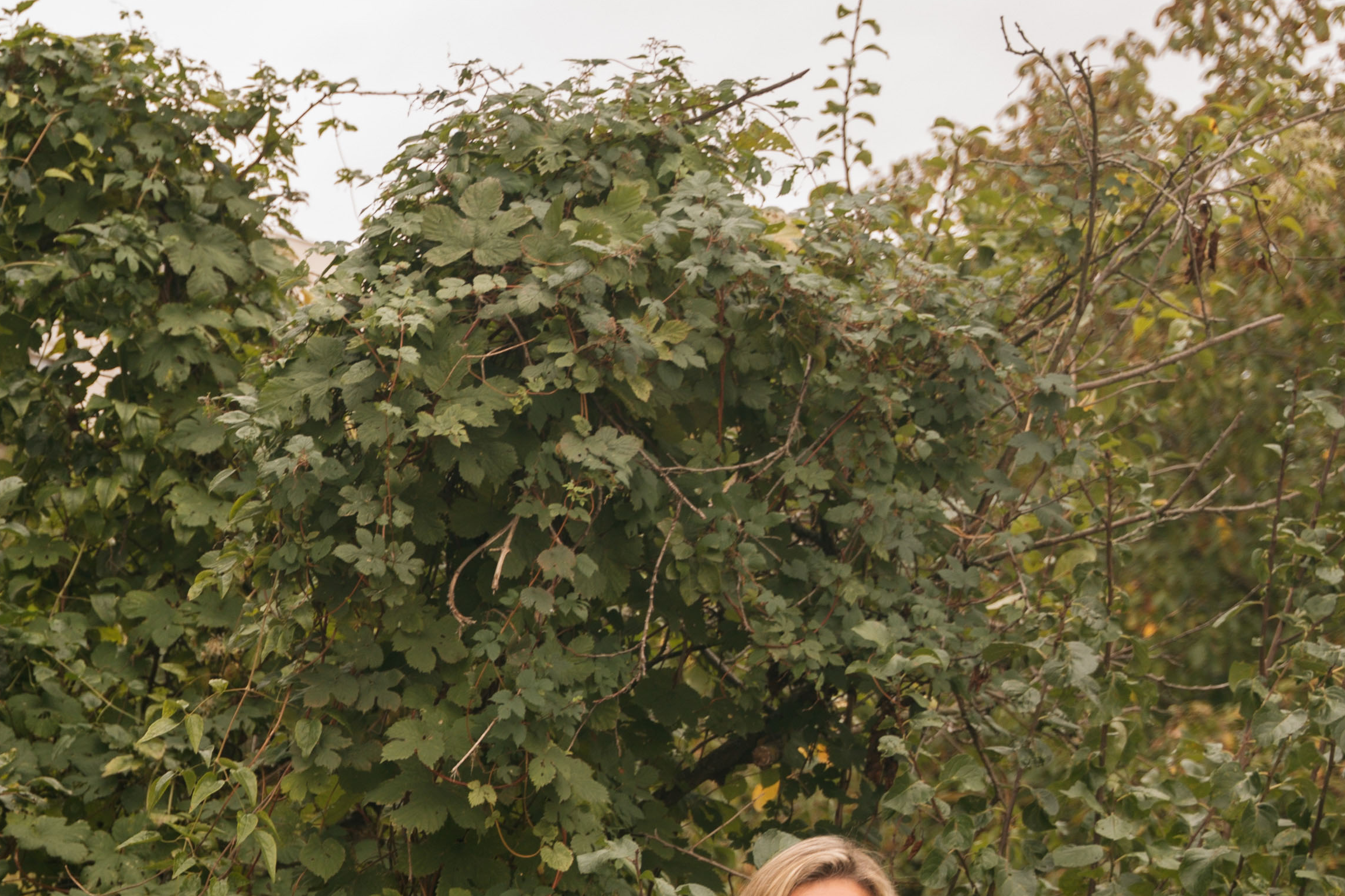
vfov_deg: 11.0
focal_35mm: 121
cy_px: 1218
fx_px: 4525
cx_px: -374
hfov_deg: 16.1
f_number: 3.2
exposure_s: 1/250
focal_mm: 39.7
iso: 250
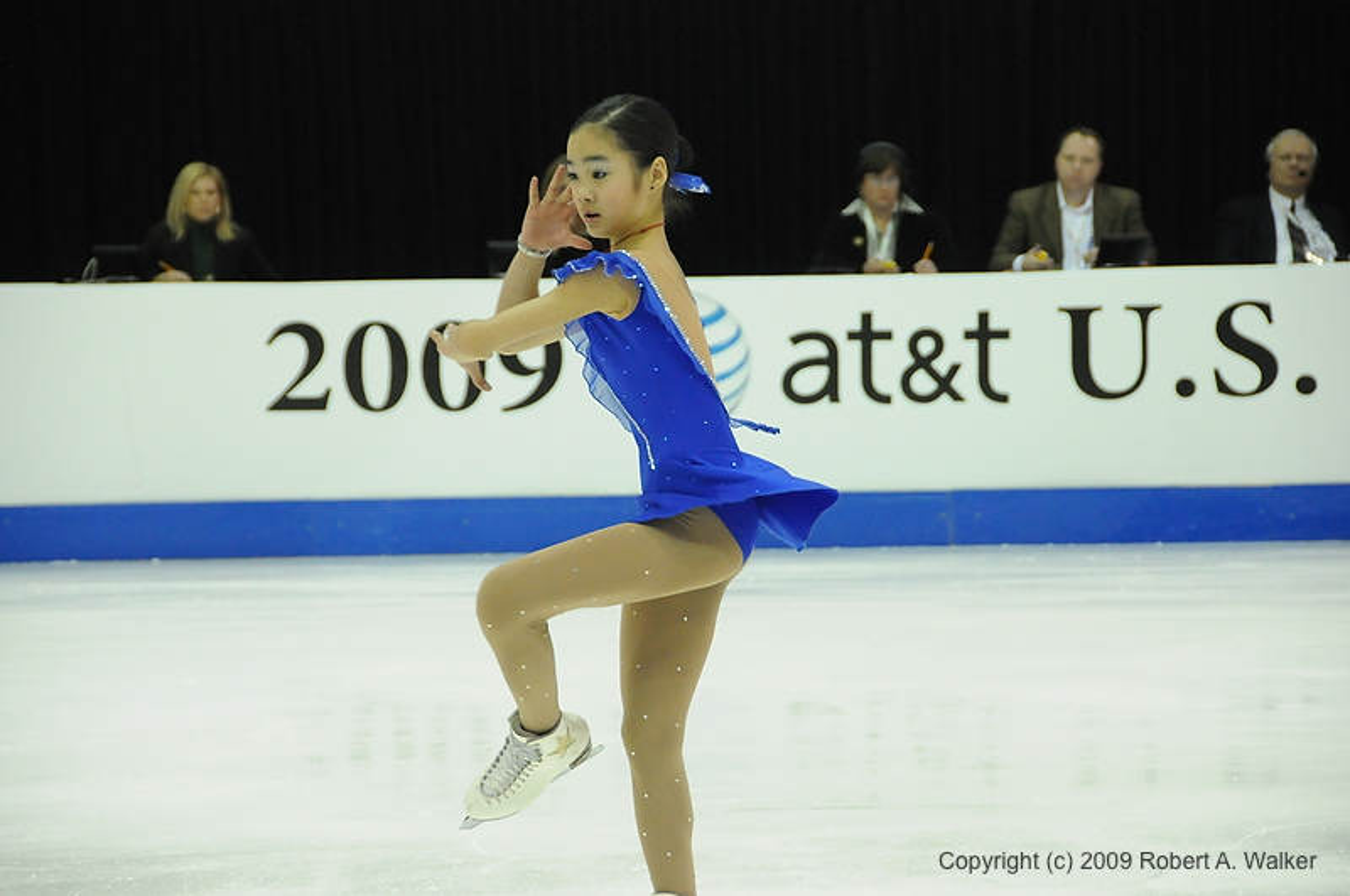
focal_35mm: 180
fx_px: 6740
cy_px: 448
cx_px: 675
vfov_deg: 7.6
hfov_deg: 11.4
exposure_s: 1/800
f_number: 5.6
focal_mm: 120
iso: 3200
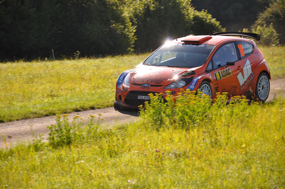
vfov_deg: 8.7
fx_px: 1245
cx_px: 142
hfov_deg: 13.1
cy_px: 94
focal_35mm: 158
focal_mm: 105
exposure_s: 1/500
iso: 200
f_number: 5.6
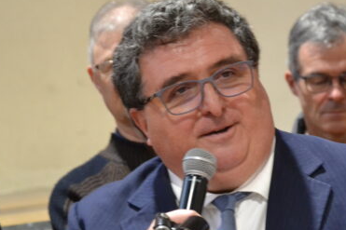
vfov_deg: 4.6
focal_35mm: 297
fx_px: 2853
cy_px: 167
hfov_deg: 6.9
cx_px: 238
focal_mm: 105
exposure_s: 1/30
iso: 3200
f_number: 5.6
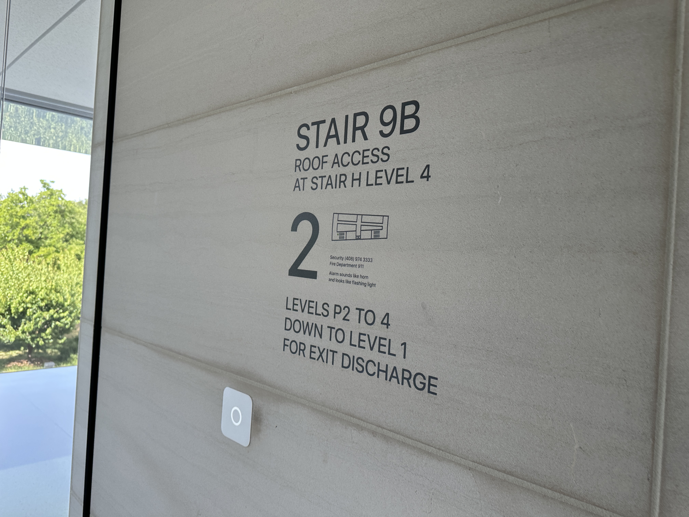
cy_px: 258
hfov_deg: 71.6
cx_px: 344
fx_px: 478
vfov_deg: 56.8
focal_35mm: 24
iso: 80
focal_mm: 6.86
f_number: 1.78
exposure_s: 1/248
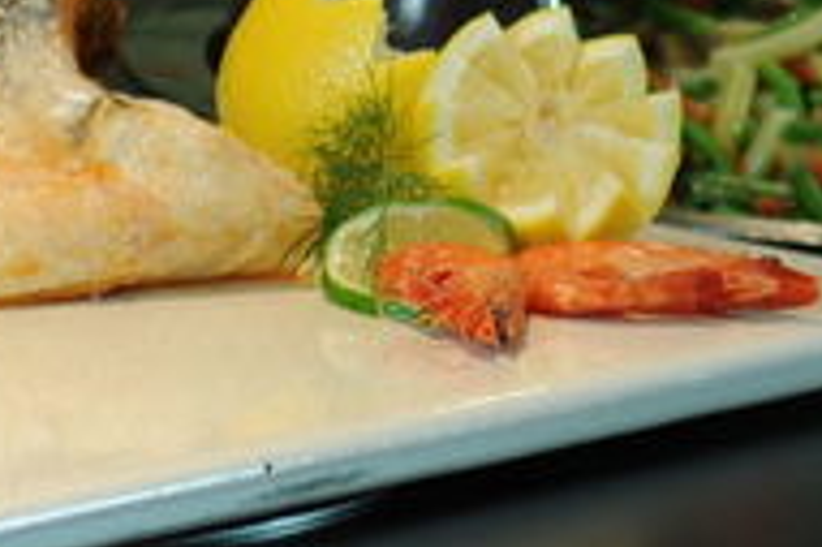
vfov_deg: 2.2
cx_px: -822
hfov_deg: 3.3
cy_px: 0
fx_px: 14099
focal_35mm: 618
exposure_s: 1/25
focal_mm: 82
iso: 320
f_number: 4
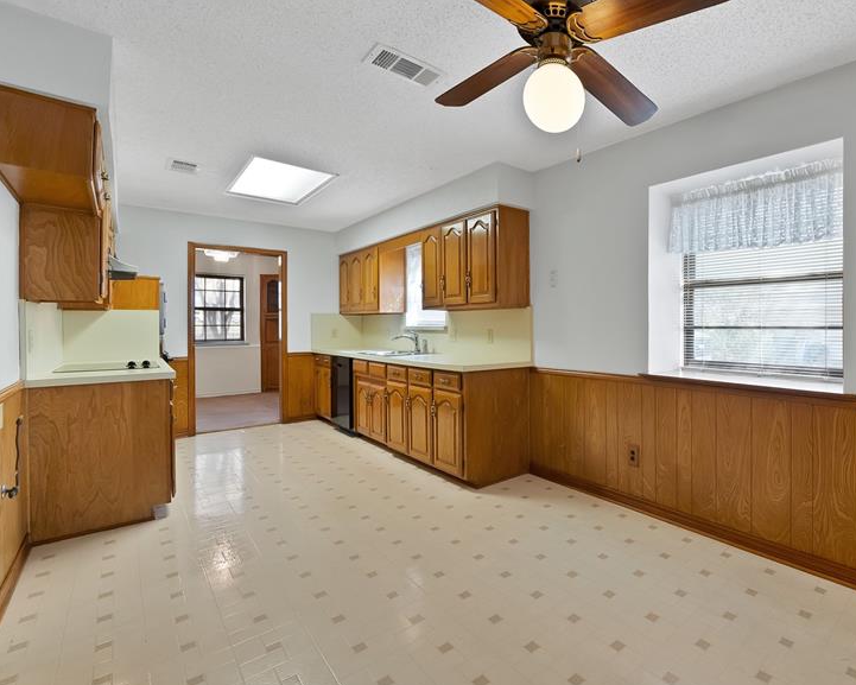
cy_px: 329
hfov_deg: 89.0
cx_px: 586
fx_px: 405
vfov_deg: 80.4
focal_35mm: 16
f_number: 9
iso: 640
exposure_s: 1/8
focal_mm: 12
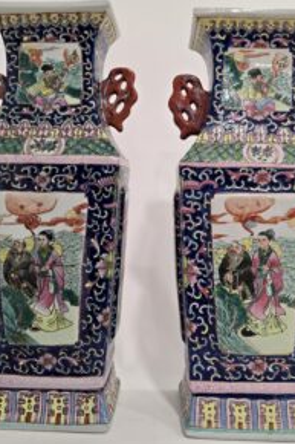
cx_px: 150
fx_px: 406
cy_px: 196
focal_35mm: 33
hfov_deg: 39.9
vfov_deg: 57.1
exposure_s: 1/100
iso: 250
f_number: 1.7
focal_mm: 6.3
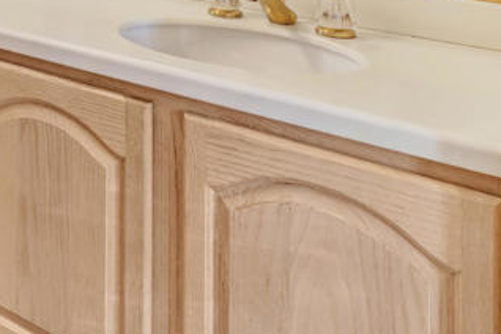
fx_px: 807
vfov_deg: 20.1
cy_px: -167
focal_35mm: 58
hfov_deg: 27.2
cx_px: -194
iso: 100
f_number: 11
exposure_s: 1/10
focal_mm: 18
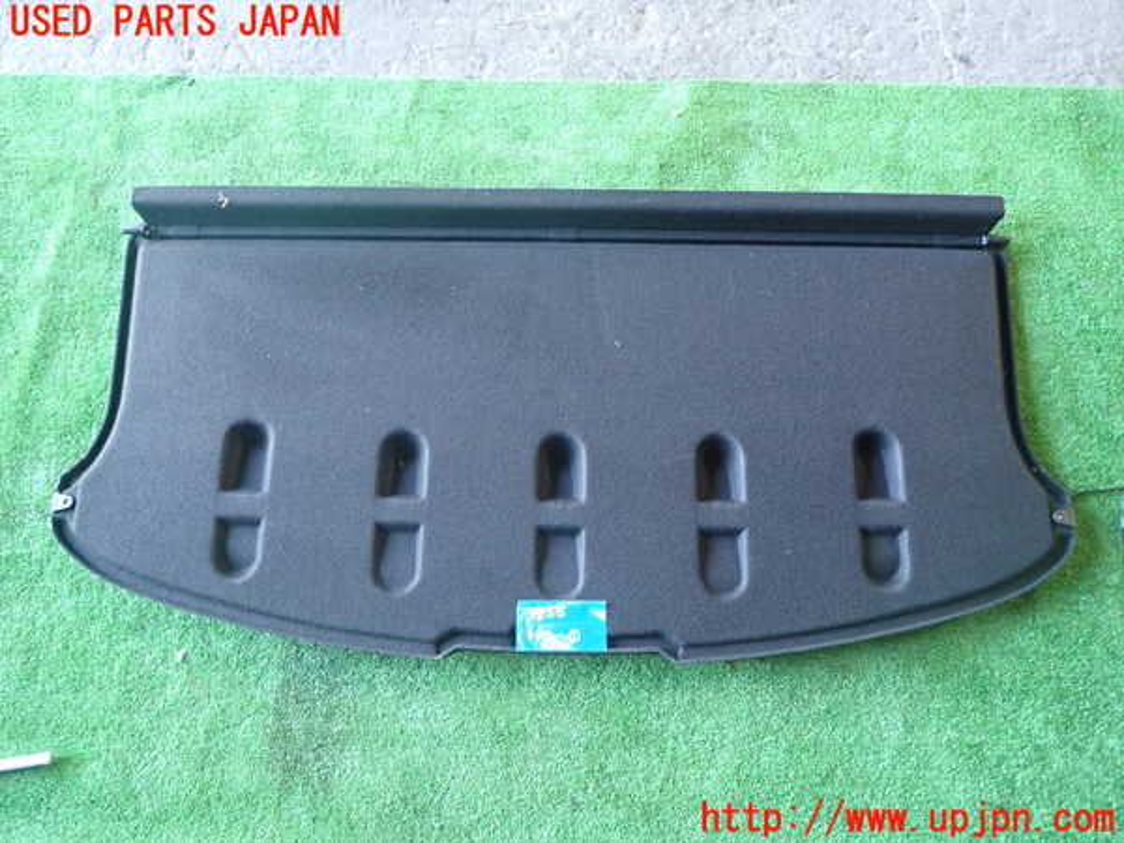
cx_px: 562
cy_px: 422
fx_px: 812
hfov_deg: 69.4
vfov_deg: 54.9
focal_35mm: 25
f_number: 2
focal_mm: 4.5
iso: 500
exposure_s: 1/30
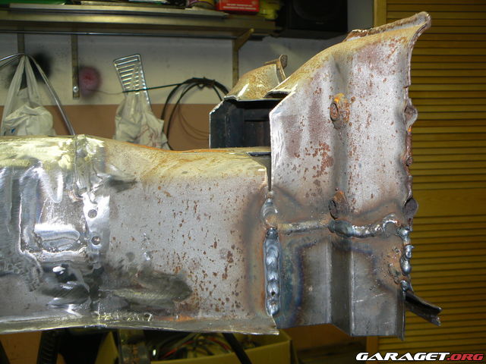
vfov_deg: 39.7
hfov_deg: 51.4
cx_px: 243
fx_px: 505
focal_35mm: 36
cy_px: 182
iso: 100
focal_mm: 6
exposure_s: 1/30
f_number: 2.8
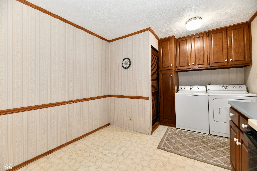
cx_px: 128
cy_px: 86
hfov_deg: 104.3
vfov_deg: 81.2
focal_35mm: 14
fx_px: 100
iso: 640
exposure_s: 1/60
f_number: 6.3
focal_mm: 14
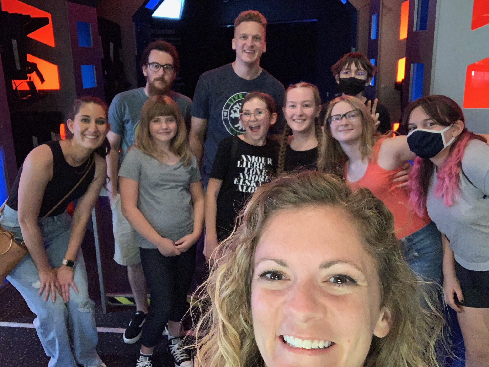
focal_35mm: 32
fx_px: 452
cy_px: 184
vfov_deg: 44.2
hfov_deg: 56.8
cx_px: 244
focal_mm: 2.87
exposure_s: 1/30
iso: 320
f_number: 2.2
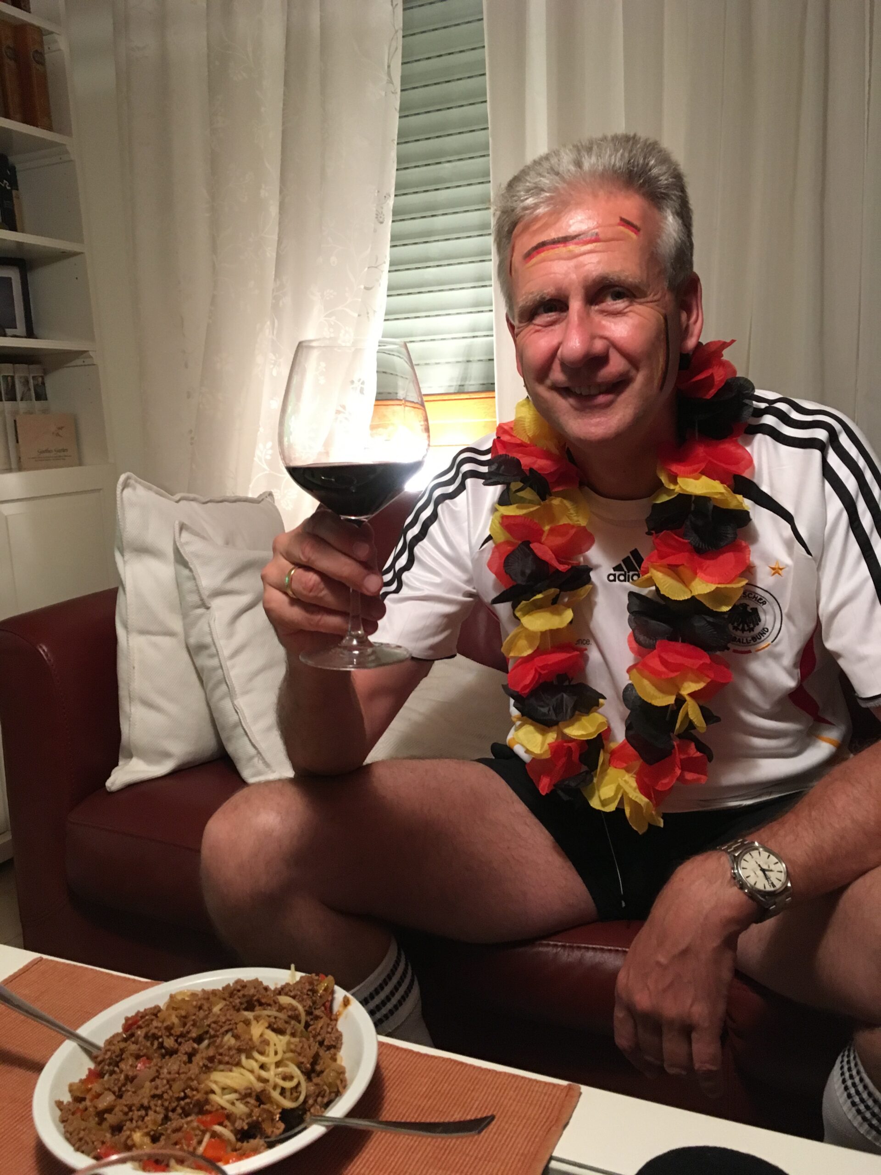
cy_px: 588
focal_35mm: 29
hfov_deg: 48.2
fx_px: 984
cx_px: 440
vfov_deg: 61.7
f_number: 2.2
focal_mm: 4.15
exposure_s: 1/33
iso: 250
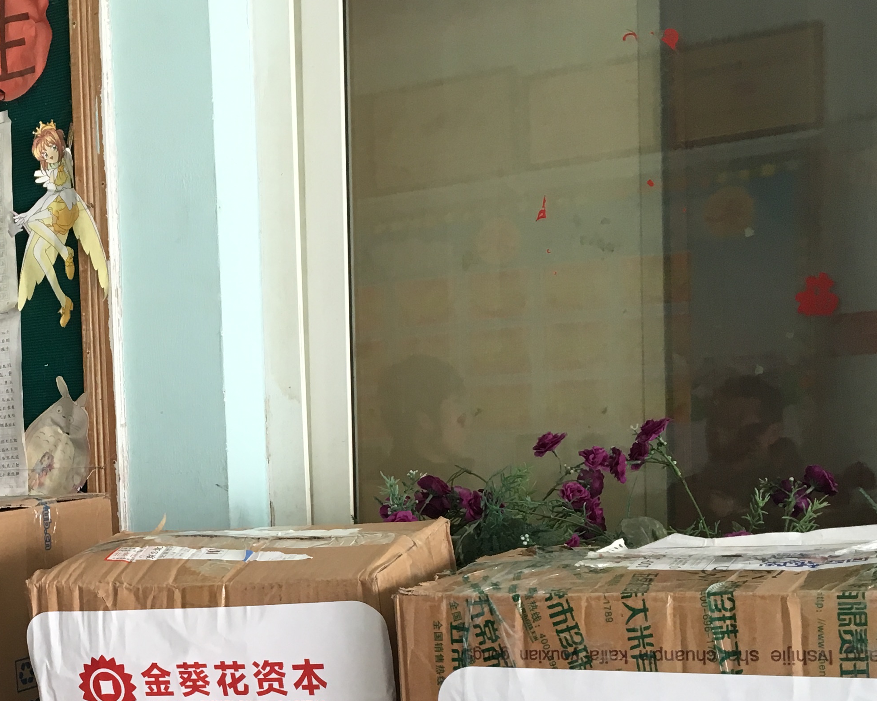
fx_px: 1505
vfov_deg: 25.7
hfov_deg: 31.3
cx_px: 131
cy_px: 578
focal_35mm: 58
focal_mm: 4.15
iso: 40
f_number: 2.2
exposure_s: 1/33
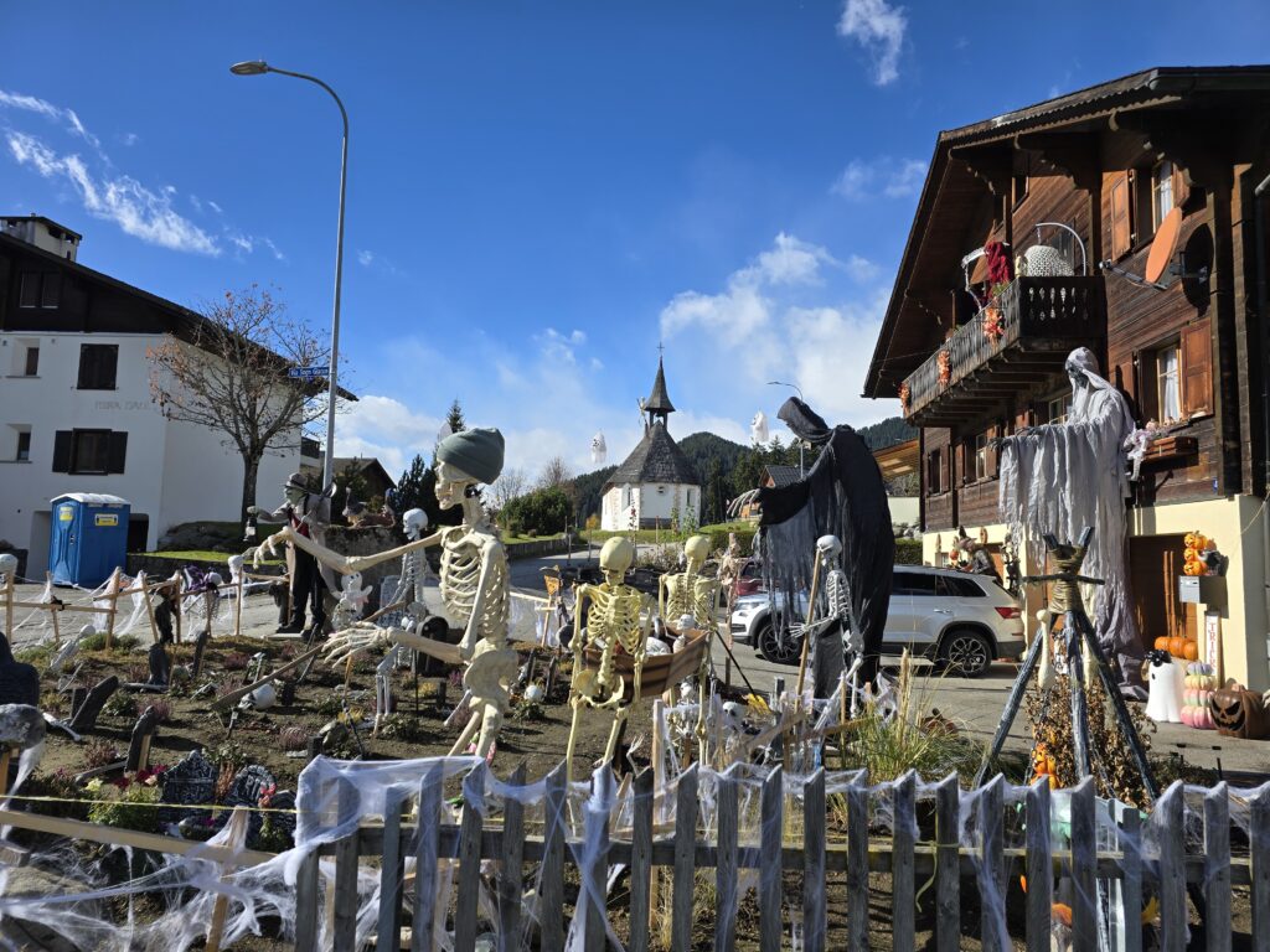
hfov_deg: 73.9
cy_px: 476
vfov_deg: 58.9
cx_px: 635
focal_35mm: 23
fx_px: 844
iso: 12
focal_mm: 6.3
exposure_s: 1/818
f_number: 1.7
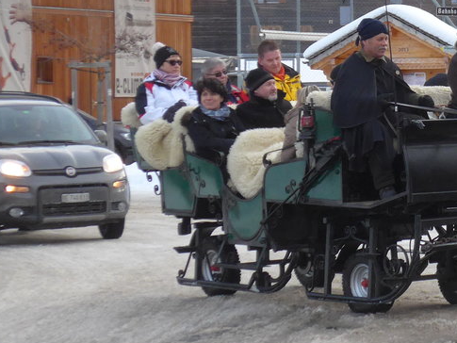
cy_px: 57
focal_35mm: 198
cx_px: 522
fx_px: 2615
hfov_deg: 9.9
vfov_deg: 7.5
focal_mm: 16
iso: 400
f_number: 4.4
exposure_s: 1/320
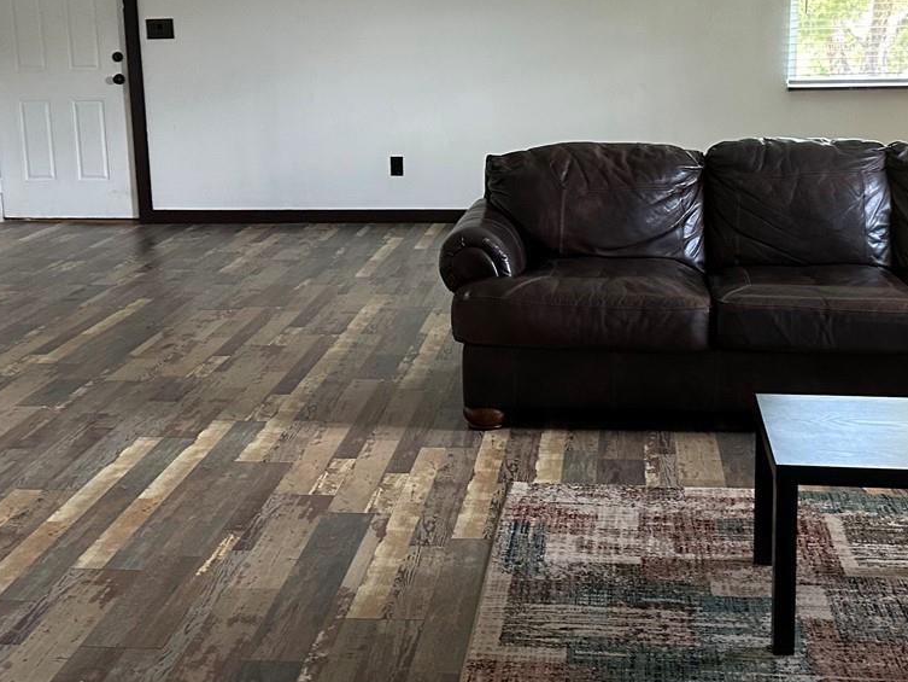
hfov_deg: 37.5
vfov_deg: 28.5
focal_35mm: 51
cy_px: 257
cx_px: 492
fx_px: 1338
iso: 400
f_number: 1.78
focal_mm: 6.86
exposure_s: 1/60
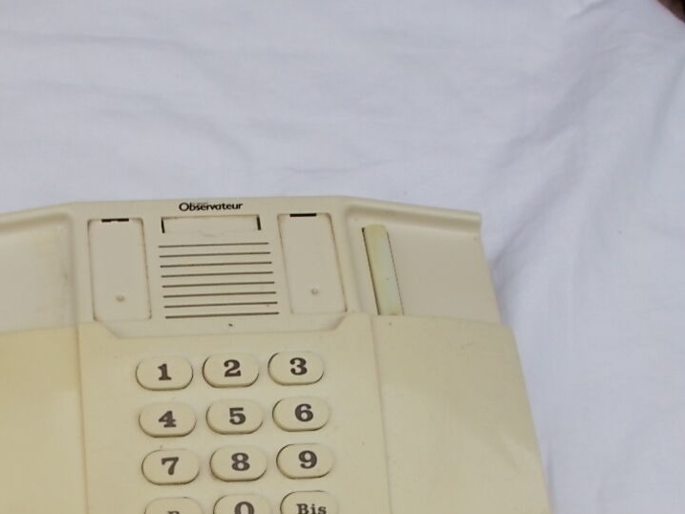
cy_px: 512
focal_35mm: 58
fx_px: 1148
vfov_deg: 24.1
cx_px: 198
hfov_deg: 32.8
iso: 80
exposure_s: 1/125
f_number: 3.2
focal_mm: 4.6
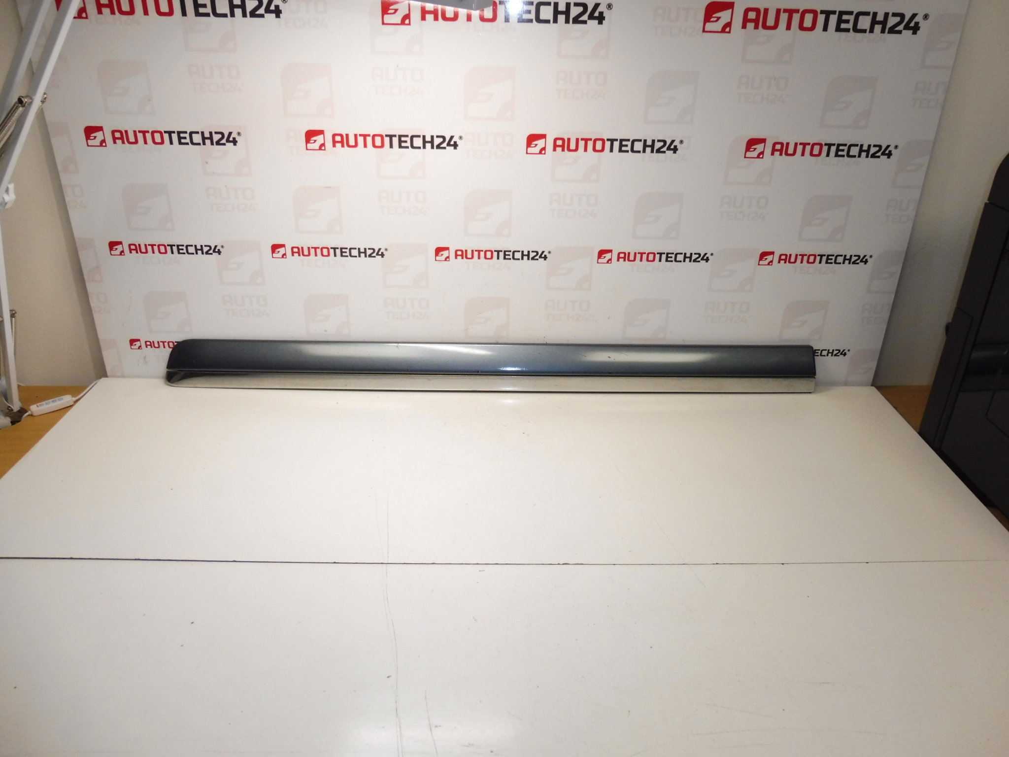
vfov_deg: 56.8
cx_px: 504
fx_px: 700
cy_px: 378
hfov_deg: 71.6
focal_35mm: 24
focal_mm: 4.3
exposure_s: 1/100
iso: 200
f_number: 3.5
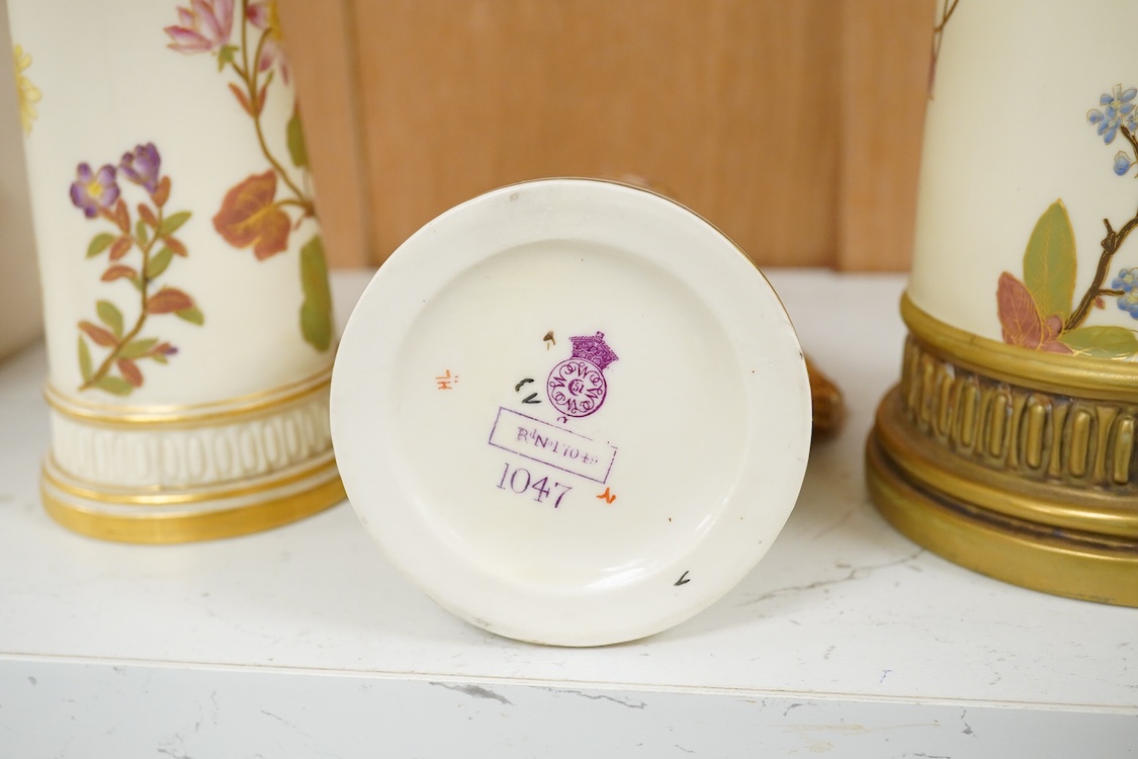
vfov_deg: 29.9
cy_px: 380
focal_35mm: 45
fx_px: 1422
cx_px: 569
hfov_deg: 43.6
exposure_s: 1/160
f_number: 9
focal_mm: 30
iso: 2500
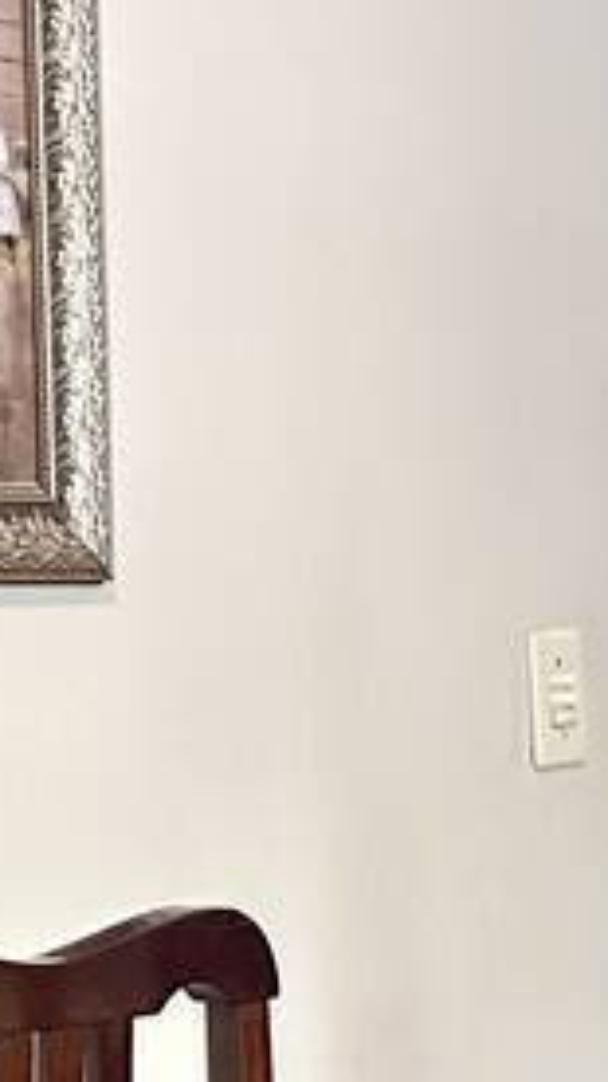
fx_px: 4247
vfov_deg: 14.2
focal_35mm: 148
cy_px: 1227
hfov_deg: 7.4
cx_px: 1667
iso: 400
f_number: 1.5
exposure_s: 1/60
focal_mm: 5.7
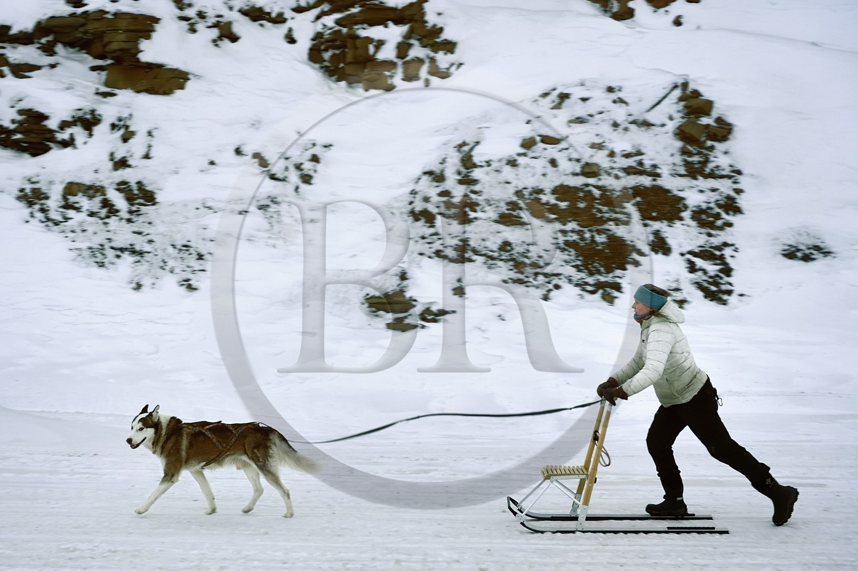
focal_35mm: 34
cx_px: 429
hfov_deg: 55.8
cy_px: 286
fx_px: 810
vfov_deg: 38.9
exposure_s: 1/125
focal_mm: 34
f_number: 5.6
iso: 1000
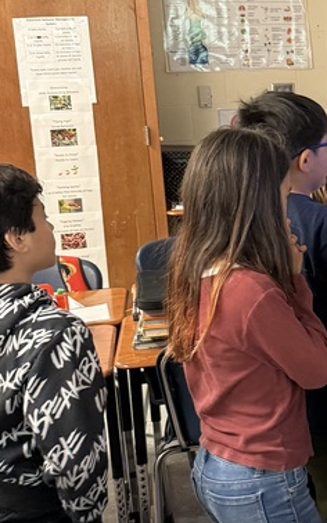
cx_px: 518
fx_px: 985
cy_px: 220
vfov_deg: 29.7
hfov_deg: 16.8
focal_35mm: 69
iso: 320
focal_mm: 6.76
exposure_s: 1/60
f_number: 1.78
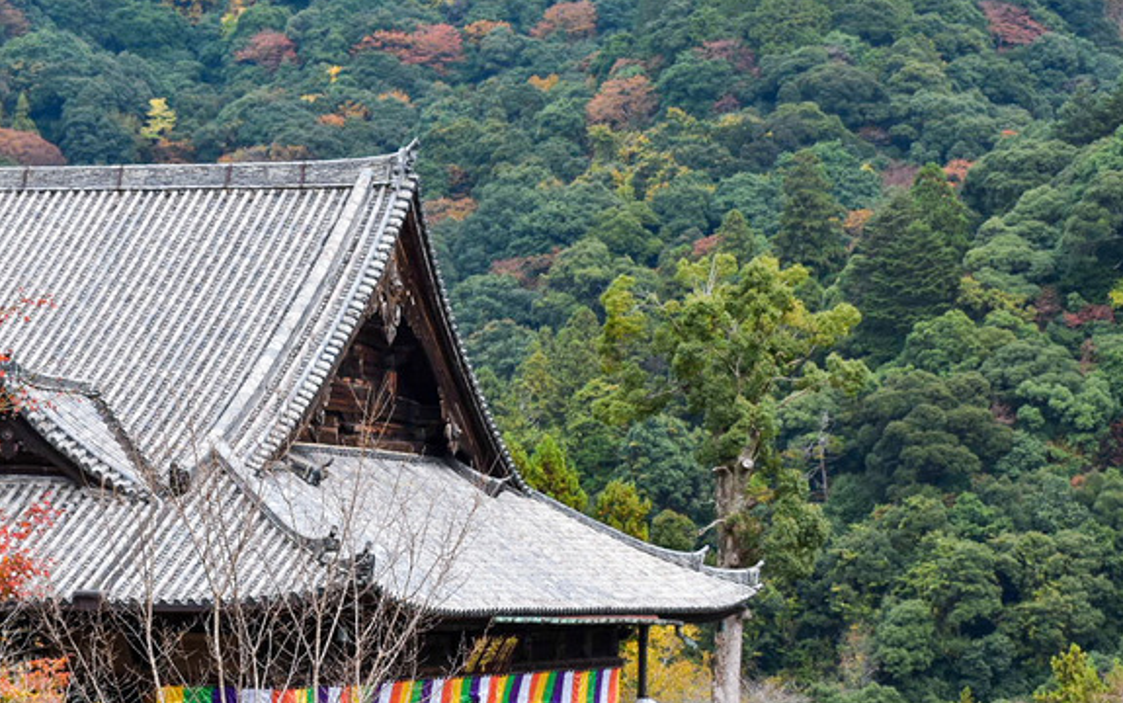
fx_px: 3613
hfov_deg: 17.6
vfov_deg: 11.1
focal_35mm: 118
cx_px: 320
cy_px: 533
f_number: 8
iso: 200
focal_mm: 50
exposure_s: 1/80
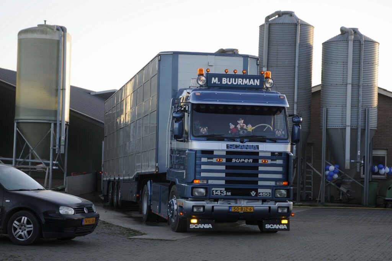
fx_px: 897
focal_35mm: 82
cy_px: 130
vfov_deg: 16.5
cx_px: 196
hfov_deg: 24.6
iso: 200
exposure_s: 1/125
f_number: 5.6
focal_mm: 55
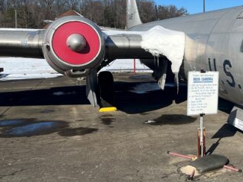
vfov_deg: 30.2
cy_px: 68
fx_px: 337
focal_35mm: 48
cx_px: 217
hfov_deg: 37.2
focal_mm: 5.1
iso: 50
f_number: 1.6
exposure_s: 1/5556
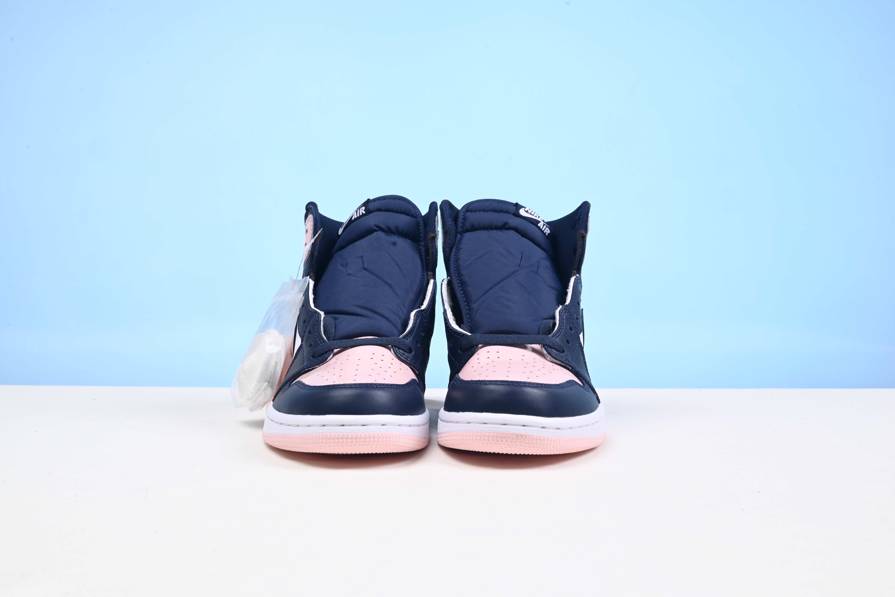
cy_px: 298
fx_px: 995
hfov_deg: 48.4
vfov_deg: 33.4
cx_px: 448
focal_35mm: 40
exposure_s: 1/2
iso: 100
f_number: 16
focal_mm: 40
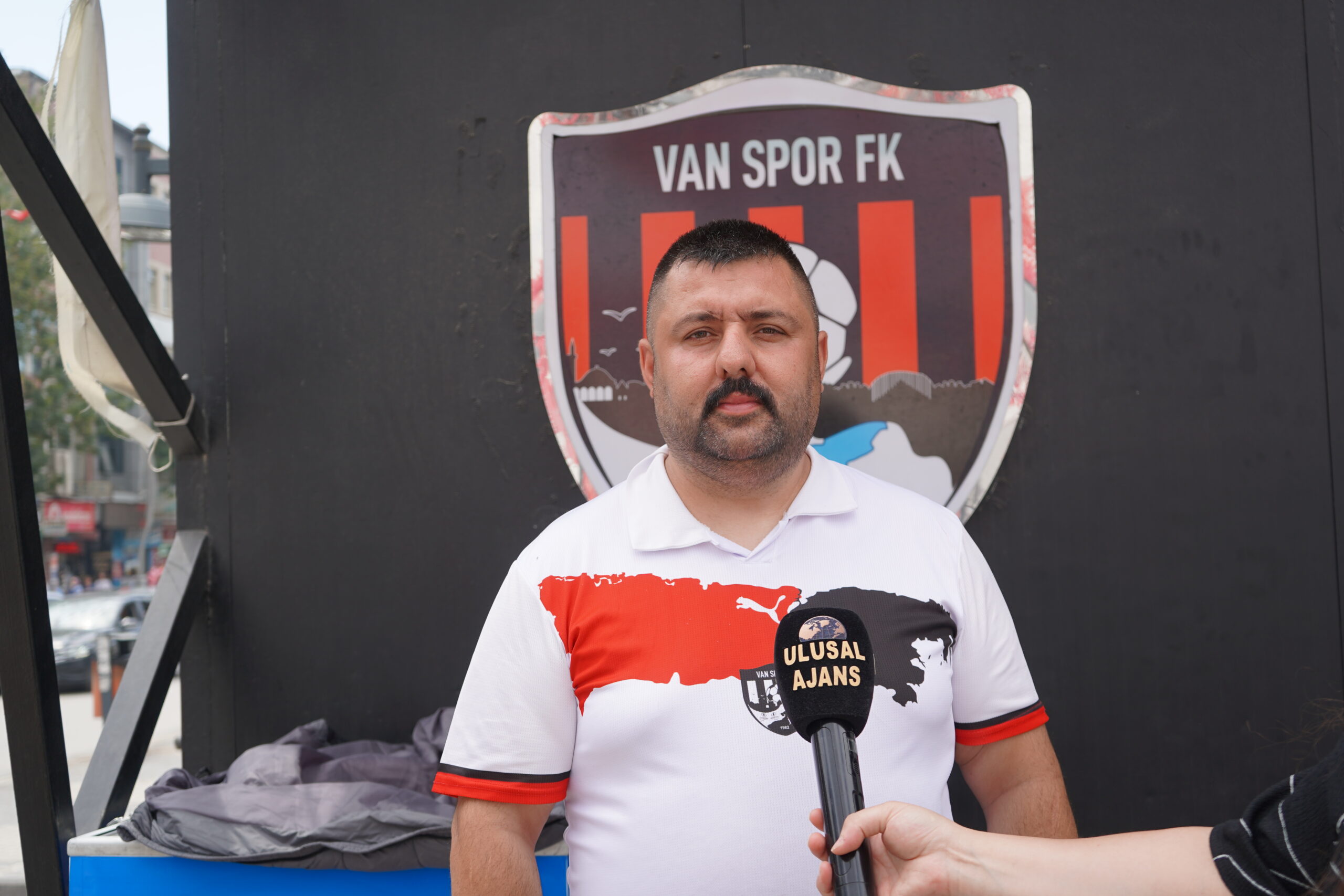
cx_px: 672
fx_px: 1605
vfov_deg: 31.2
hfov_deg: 45.4
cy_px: 448
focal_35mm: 43
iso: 100
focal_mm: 43
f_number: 4.5
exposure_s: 1/320
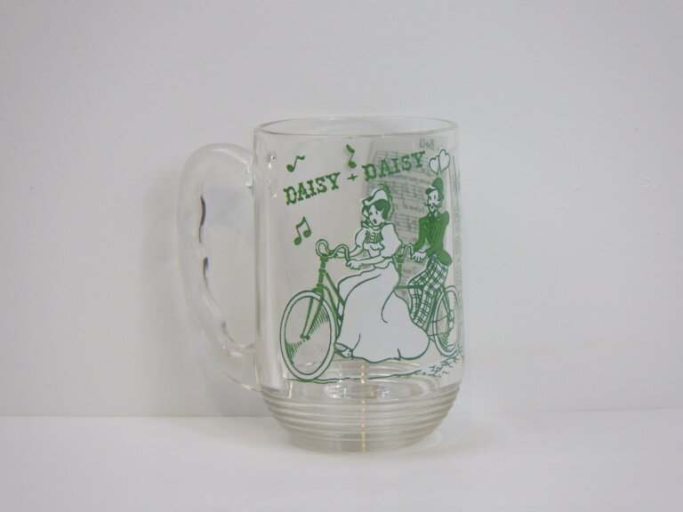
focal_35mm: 115
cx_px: 342
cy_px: 256
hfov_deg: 17.1
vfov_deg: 12.9
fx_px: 2269
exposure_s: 1/30
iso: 125
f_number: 5.2
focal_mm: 20.6
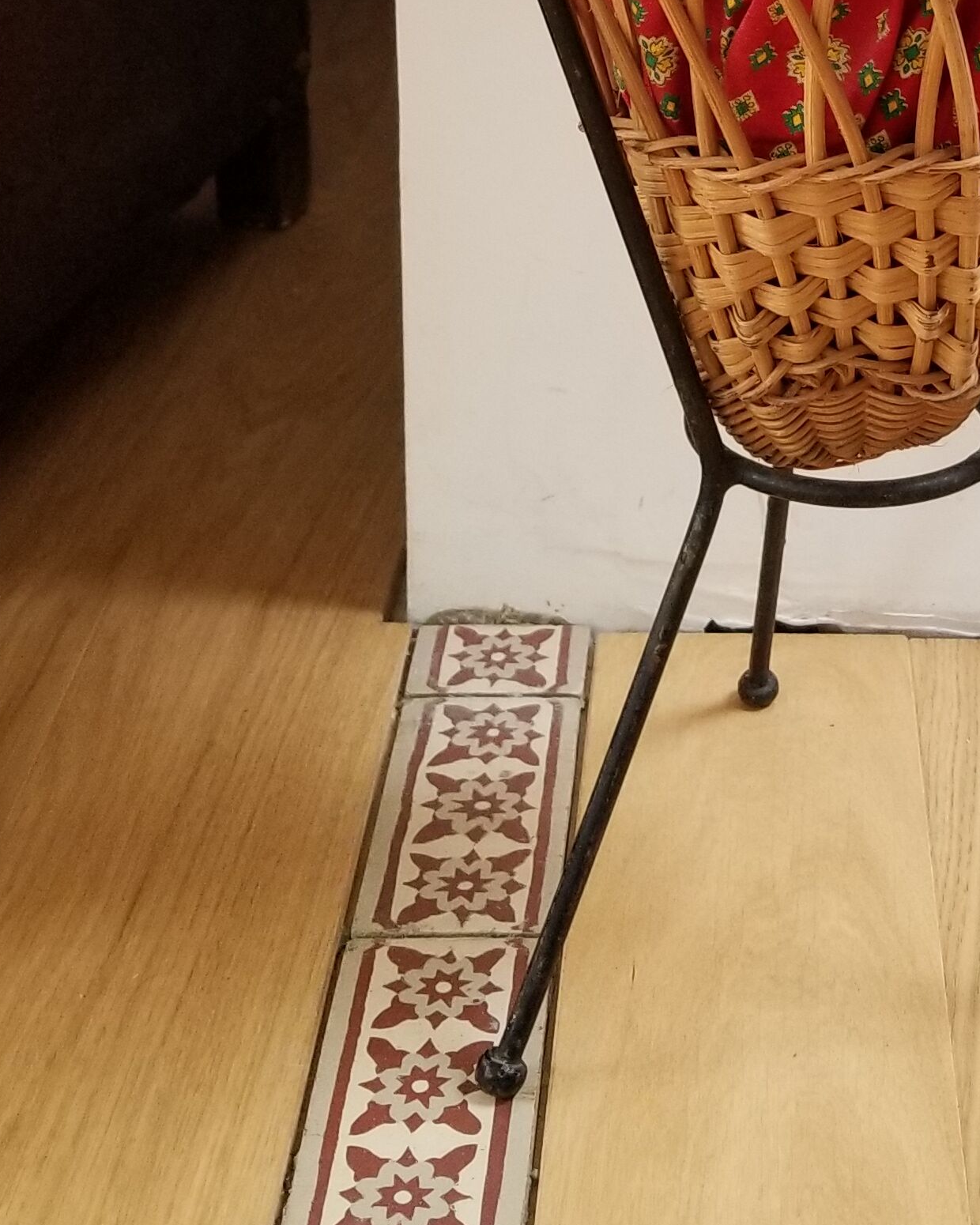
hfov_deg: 22.9
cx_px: 753
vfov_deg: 27.1
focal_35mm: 66
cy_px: 4
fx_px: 2393
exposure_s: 1/60
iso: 200
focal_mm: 4.25
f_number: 1.7
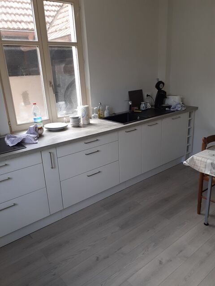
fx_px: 224
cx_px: 108
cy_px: 143
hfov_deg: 51.4
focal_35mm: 27
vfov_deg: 65.3
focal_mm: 3.6
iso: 80
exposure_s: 1/100
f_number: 1.9
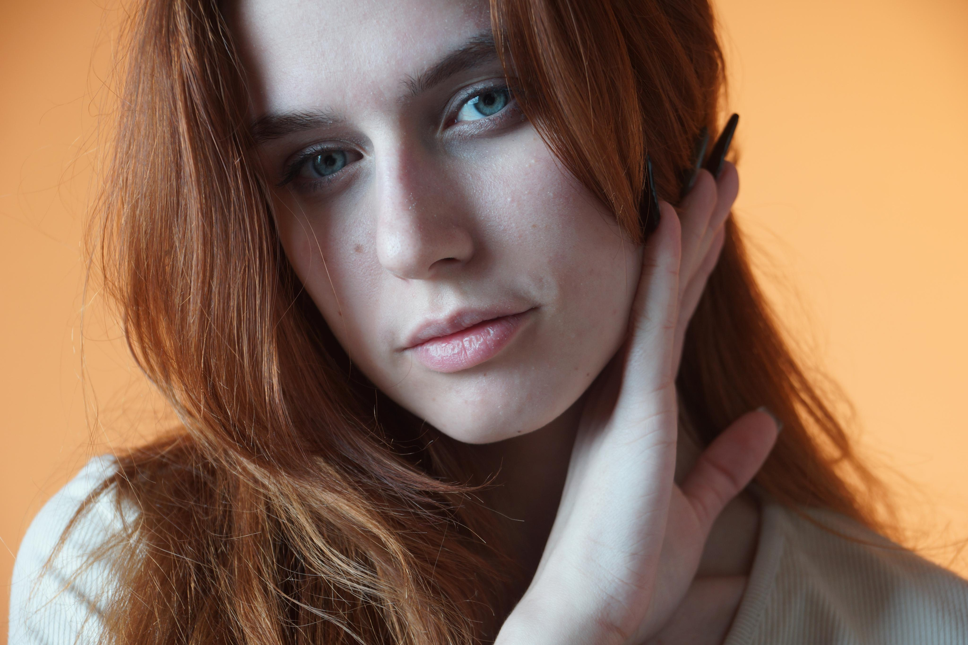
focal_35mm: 90
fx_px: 2420
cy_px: 322
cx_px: 484
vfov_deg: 15.2
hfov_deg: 22.6
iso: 100
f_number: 5
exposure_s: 1/160
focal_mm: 60
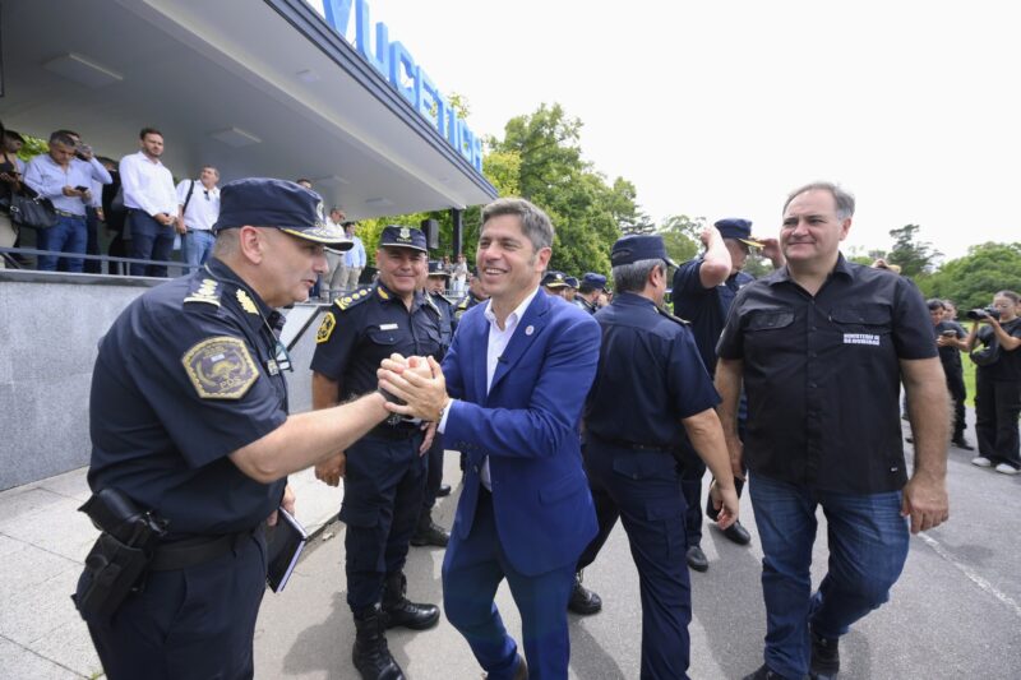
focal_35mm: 14
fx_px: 397
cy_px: 340
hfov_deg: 104.3
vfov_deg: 81.2
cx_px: 510
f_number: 4.5
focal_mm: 14
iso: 640
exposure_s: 1/1600
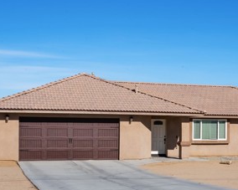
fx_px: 521
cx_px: 184
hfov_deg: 25.4
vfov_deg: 20.5
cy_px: 140
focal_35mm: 74
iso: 100
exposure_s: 1/80
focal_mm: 35
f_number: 22
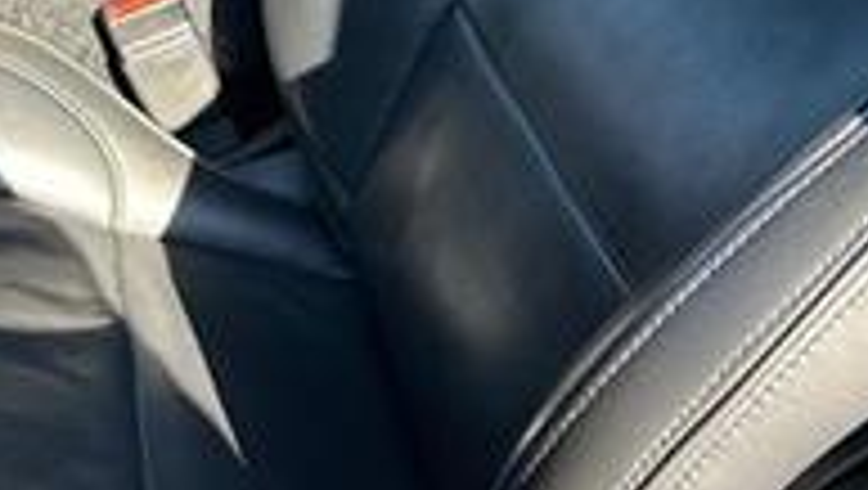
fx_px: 1705
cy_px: -202
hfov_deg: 26.2
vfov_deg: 15.3
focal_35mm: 74
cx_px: -108
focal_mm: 5.7
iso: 40
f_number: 1.5
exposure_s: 1/220
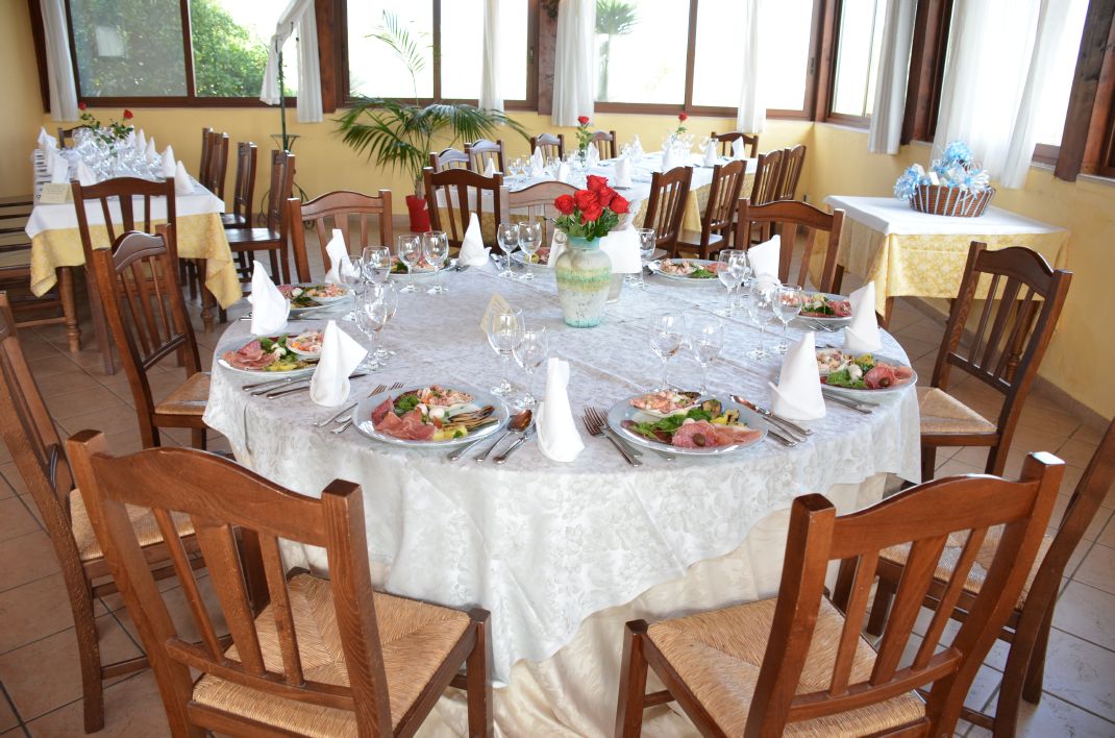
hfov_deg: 67.5
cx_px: 558
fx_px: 834
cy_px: 369
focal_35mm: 27
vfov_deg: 47.7
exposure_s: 1/125
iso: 500
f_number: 4.5
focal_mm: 18
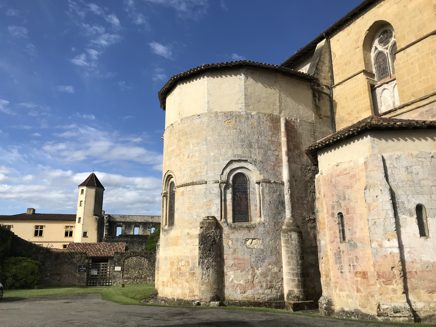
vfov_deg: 49.7
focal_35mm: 28
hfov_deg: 63.4
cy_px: 164
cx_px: 218
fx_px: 353
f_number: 1.8
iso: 20
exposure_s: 1/3096
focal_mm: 3.99
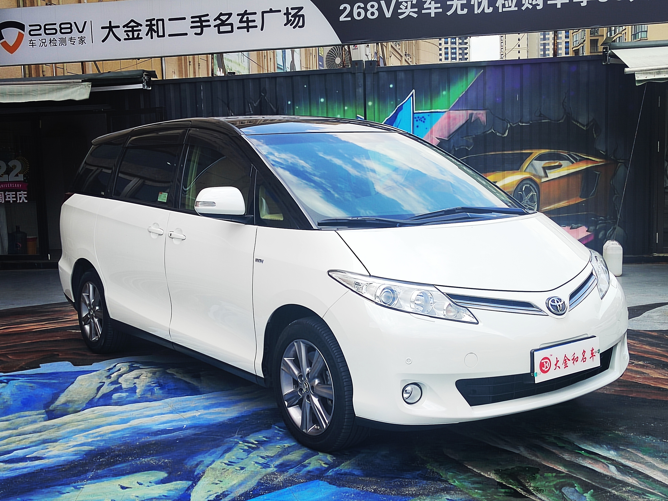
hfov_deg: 43.9
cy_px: 250
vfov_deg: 33.6
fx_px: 830
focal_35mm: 43
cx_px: 334
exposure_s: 1/1426
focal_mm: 5.52
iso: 363
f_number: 1.9
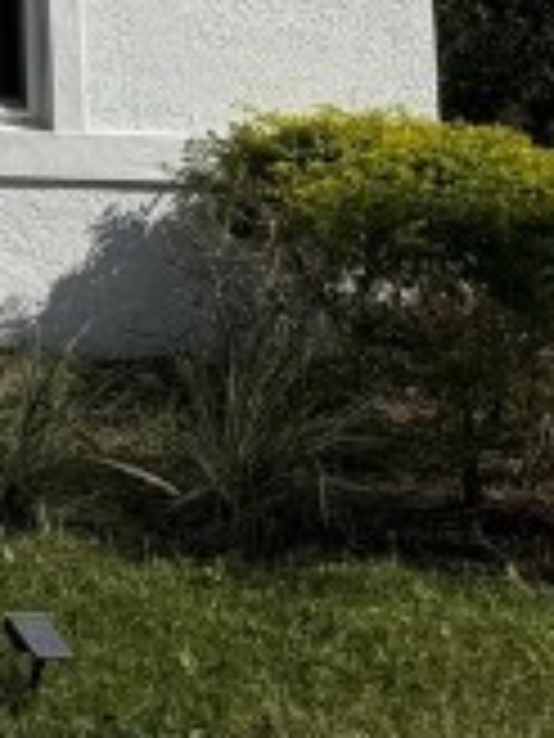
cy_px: -729
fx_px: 3201
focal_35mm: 150
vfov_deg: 11.8
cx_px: -919
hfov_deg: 8.7
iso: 80
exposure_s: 1/10417
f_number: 1.78
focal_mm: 6.76
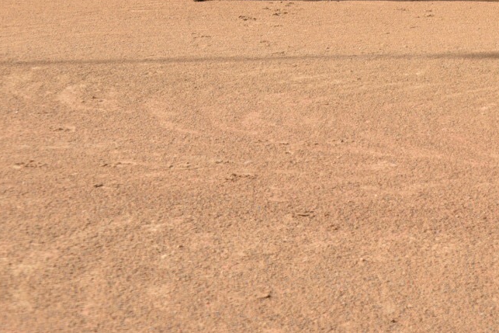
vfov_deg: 10.7
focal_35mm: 126
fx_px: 1747
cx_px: 599
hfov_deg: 15.7
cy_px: -83
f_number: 6.3
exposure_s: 1/1000
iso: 400
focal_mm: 50
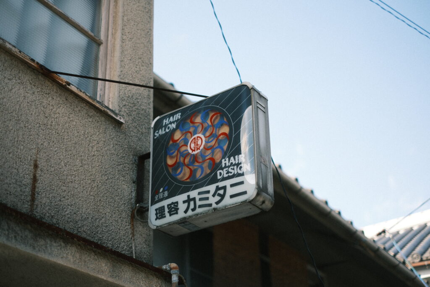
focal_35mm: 53
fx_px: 633
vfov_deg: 25.5
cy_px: 144
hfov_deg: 37.5
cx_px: 215
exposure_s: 1/4000
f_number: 1.4
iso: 160
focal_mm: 35
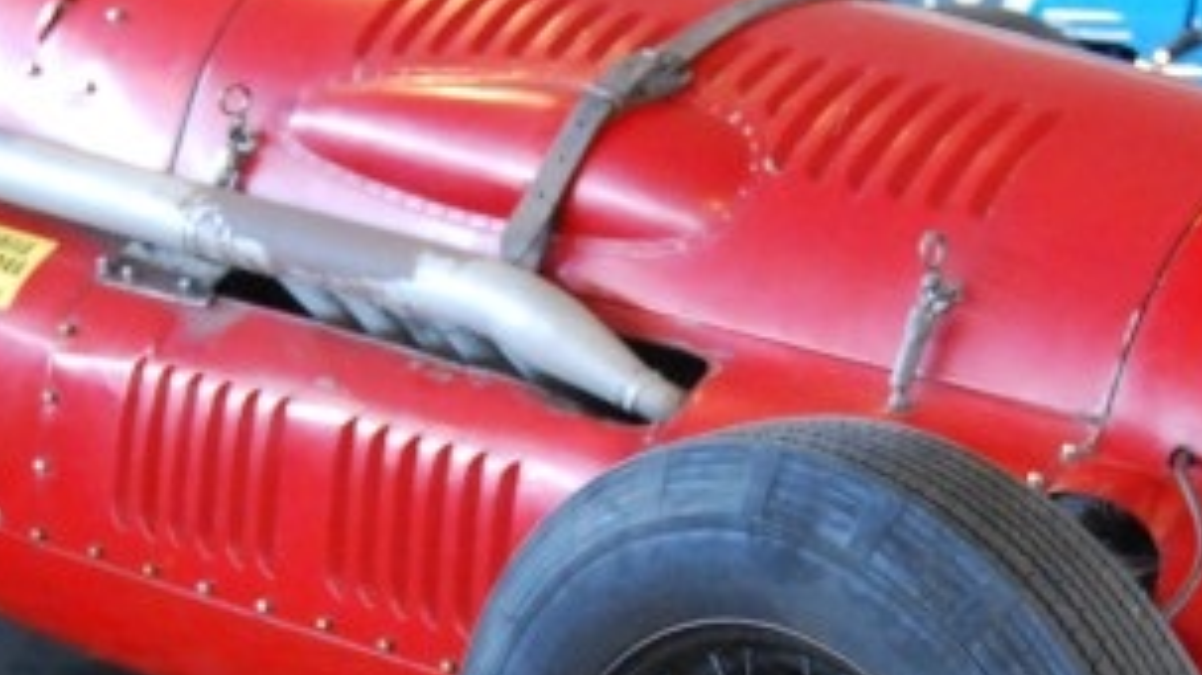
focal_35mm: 89
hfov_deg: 23.7
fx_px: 2835
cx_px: 901
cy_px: 310
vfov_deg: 13.6
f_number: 4.2
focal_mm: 26
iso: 1600
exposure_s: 1/30
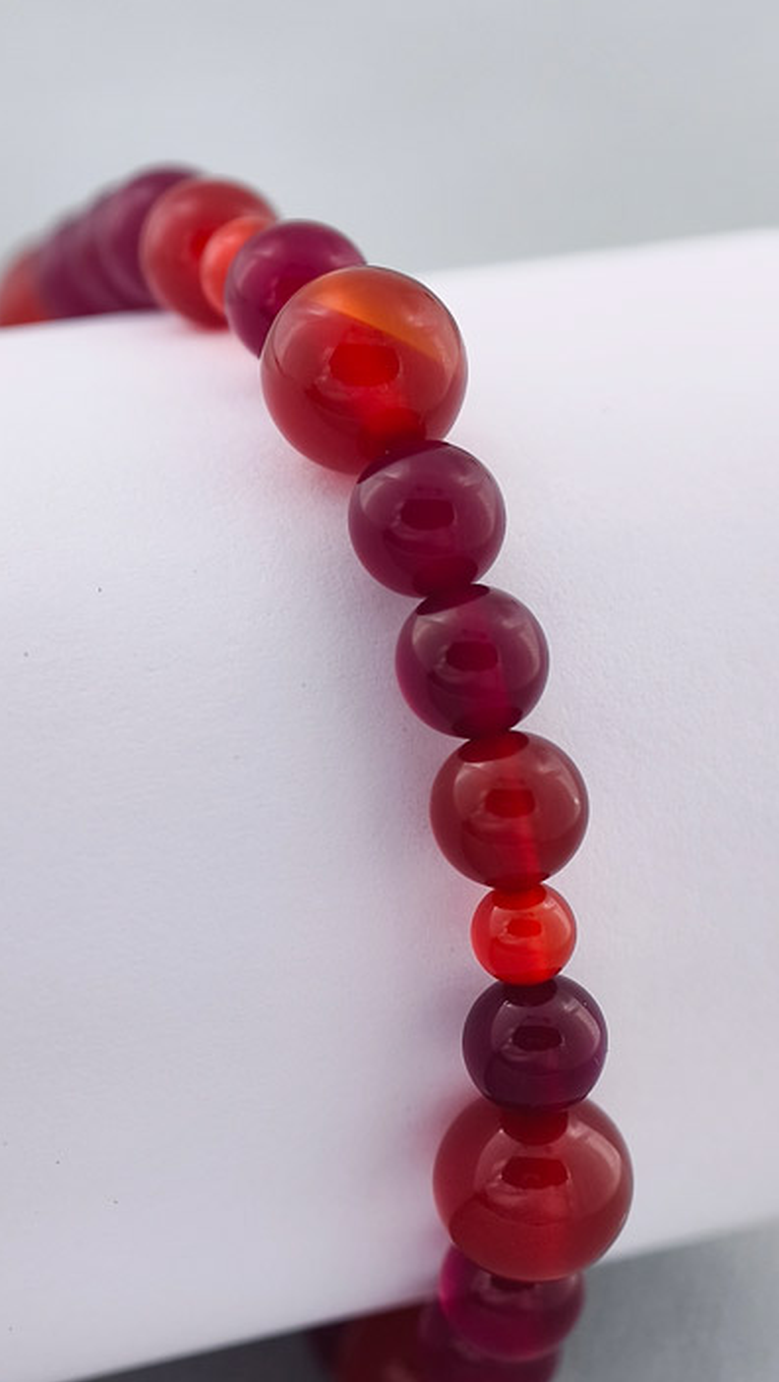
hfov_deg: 8.0
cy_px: 866
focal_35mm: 152
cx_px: 531
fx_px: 5576
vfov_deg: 14.1
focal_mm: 22.48
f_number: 2.67
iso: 125
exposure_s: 1/160
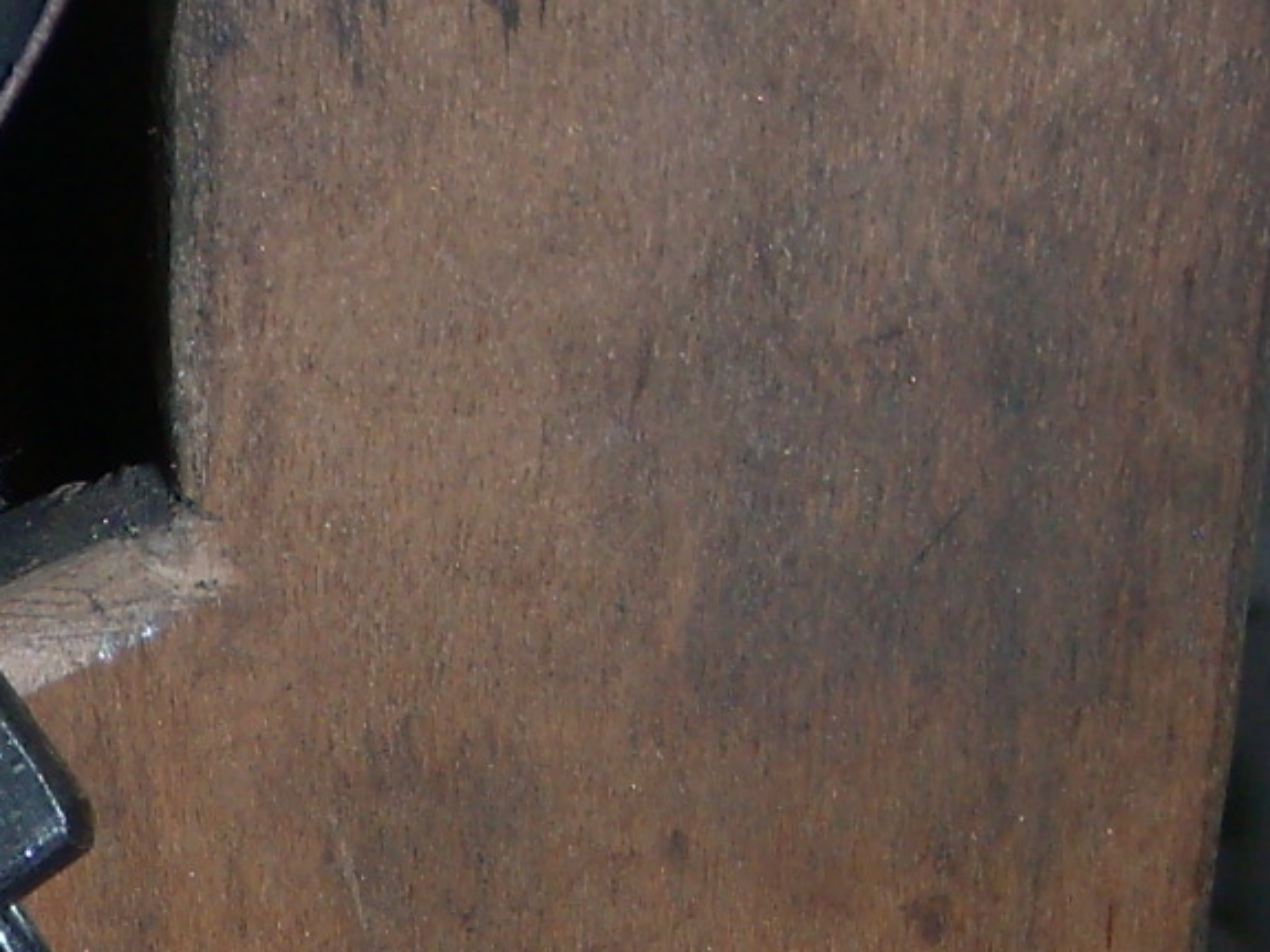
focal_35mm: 135
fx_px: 4953
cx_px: -190
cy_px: 1142
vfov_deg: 10.8
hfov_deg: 14.2
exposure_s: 1/60.2
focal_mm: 6.4
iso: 64
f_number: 3.5
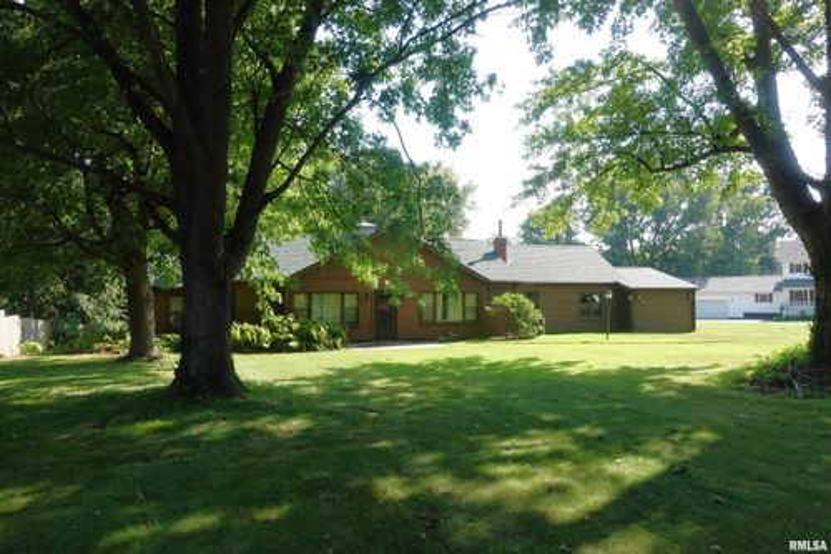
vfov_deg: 53.1
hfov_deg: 73.8
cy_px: 277
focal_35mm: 24
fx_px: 554
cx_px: 416
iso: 125
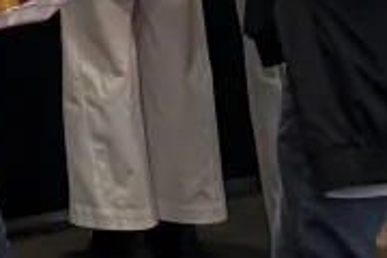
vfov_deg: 5.7
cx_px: -518
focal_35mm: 200
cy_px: -851
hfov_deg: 9.3
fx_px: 2150
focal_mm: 6.76
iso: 200
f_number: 1.78
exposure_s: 1/131
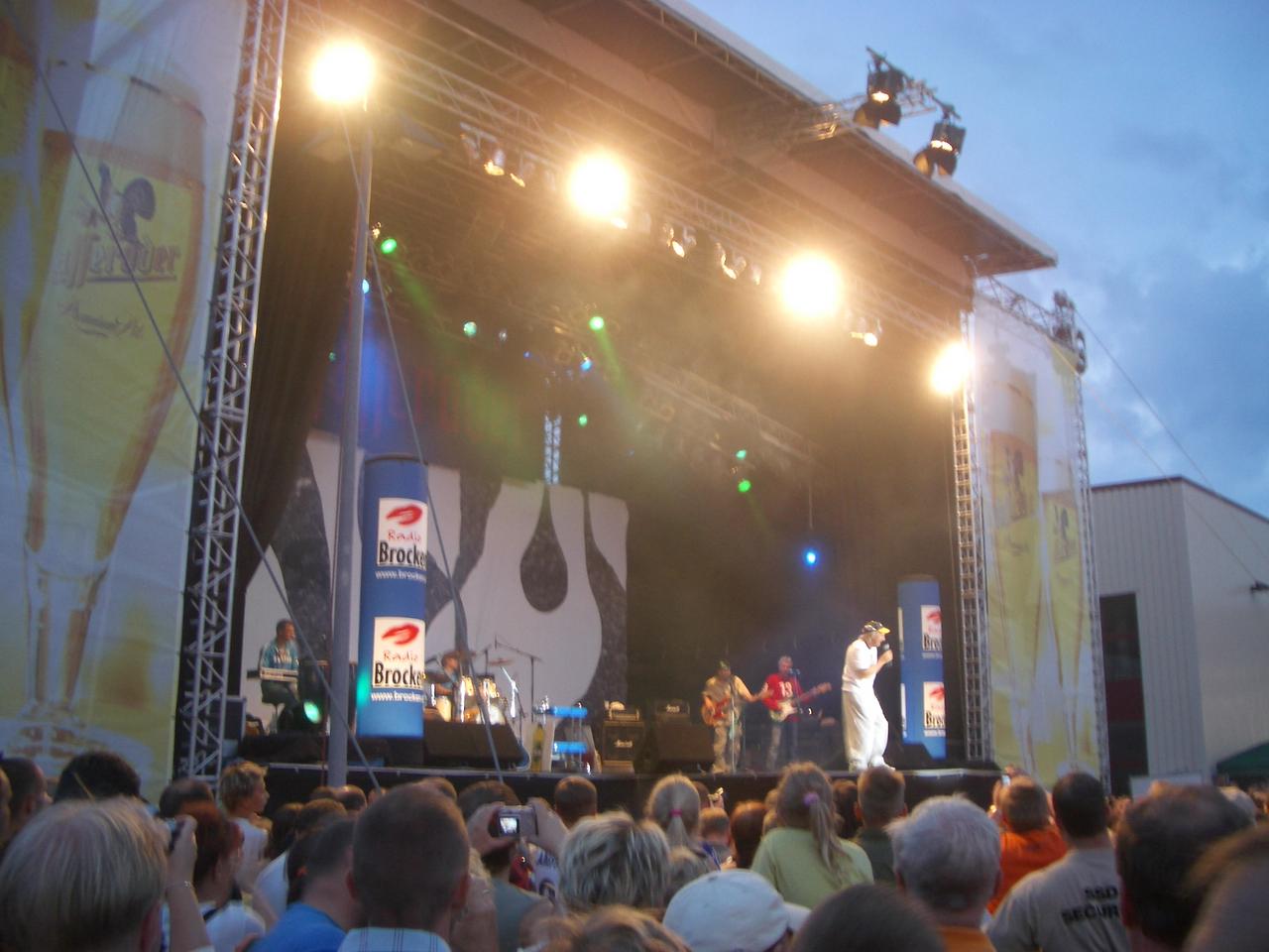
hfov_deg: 52.6
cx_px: 634
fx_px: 1283
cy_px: 476
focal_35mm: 35
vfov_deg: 40.7
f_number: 2.6
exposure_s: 1/8
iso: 50
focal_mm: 5.8
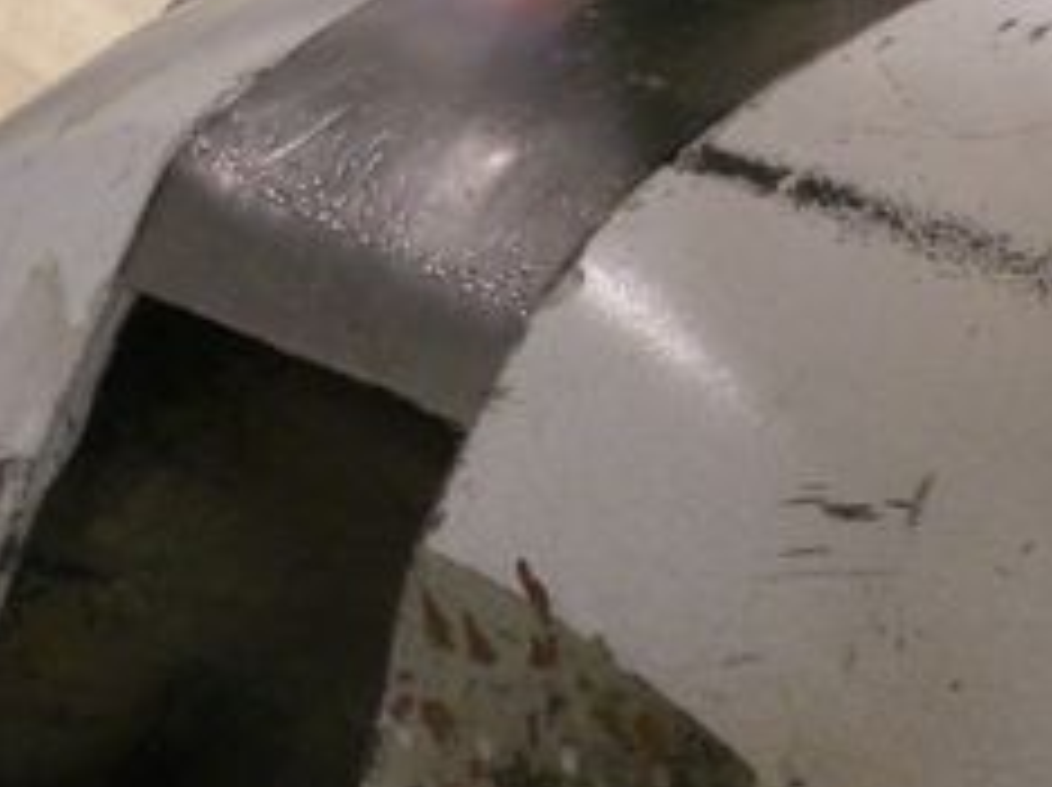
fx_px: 3157
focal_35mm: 104
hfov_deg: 18.9
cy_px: 67
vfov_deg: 14.1
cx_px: 562
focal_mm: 6.3
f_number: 3.1
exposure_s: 1/20
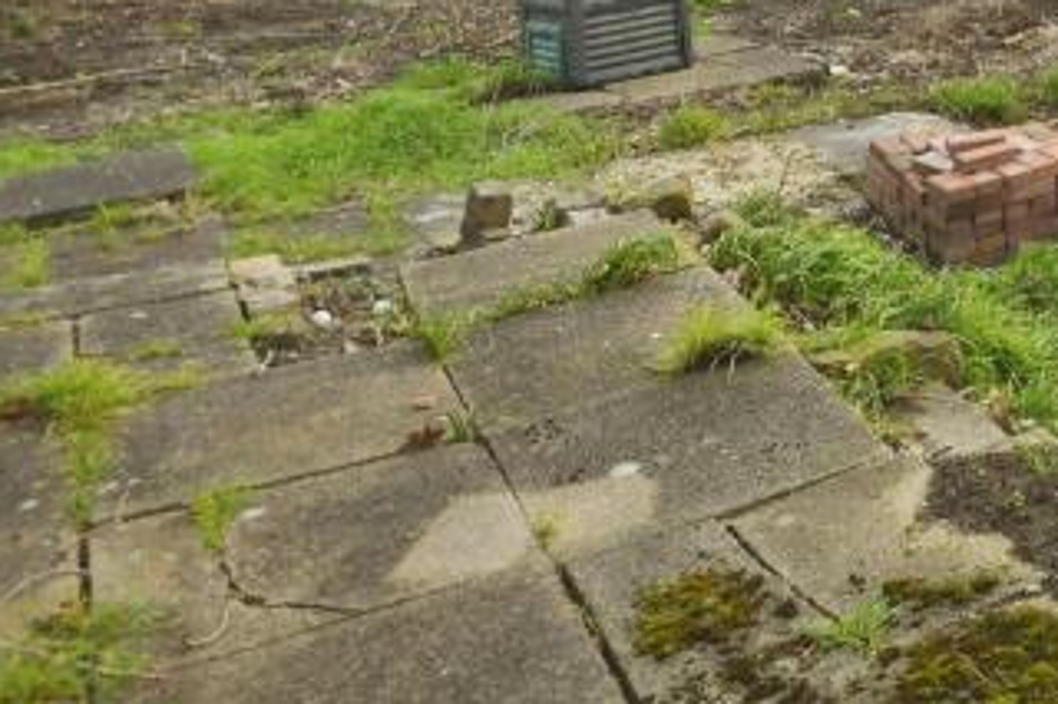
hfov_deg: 30.2
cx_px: 1451
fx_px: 1410
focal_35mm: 48
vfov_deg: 23.1
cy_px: -332
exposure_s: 1/250
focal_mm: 10
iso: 400
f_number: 8
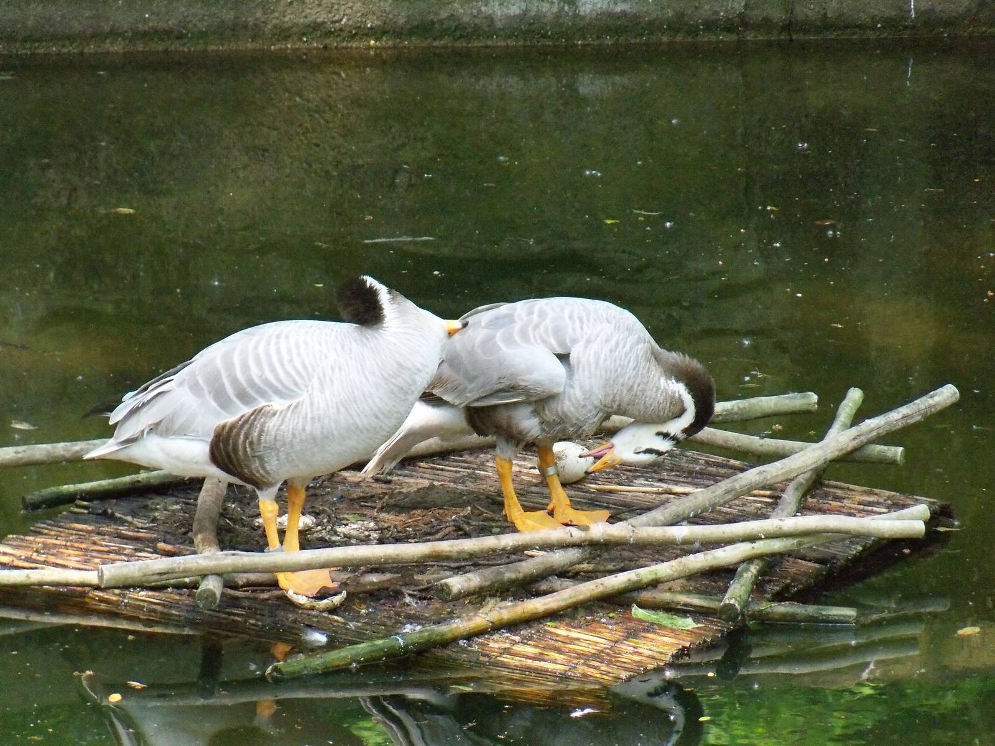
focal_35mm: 247
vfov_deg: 6.0
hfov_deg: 8.0
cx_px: 498
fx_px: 7100
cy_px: 373
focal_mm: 43.8
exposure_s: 1/500
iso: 800
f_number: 4.4
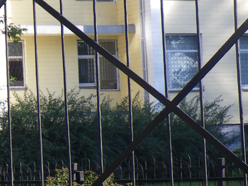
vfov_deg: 10.1
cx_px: -87
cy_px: 146
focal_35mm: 147
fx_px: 1053
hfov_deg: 12.9
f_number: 4.2
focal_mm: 7.5
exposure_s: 1/125
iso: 50
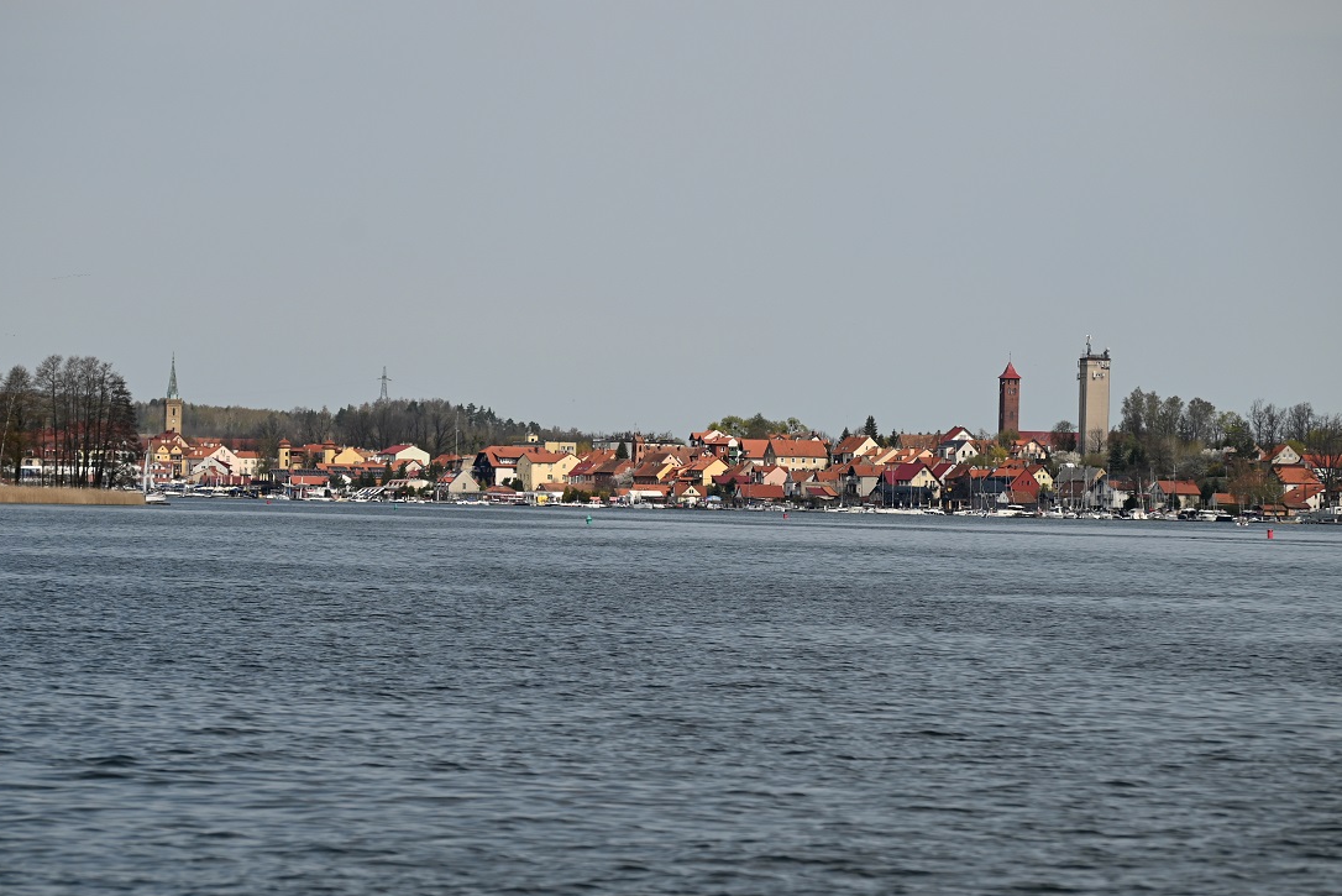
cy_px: 480
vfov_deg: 6.4
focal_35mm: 214
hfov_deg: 9.6
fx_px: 7980
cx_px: 633
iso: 110
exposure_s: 1/1000
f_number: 5.6
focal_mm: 155
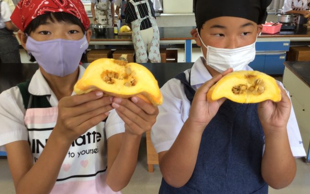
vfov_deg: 36.3
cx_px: 160
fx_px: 296
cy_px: 91
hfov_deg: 55.3
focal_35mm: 35
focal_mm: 3.3
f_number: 2.4
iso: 40
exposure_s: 1/24
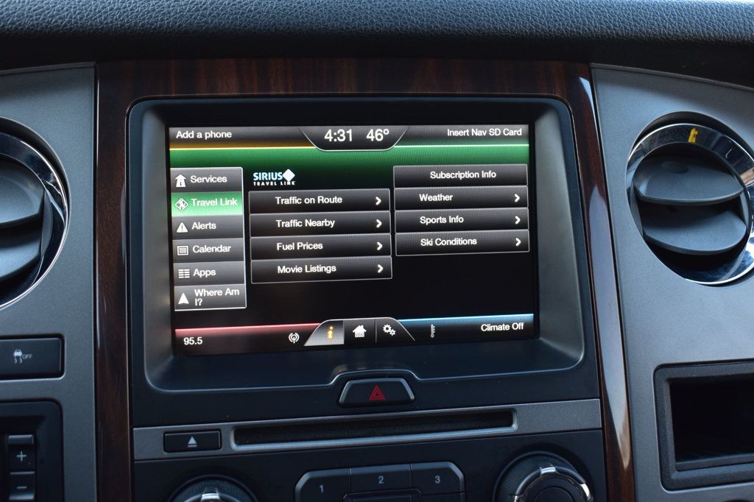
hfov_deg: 45.0
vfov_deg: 30.8
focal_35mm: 44
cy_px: 251
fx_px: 911
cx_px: 377
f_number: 6.3
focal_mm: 29
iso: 400
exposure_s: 1/15
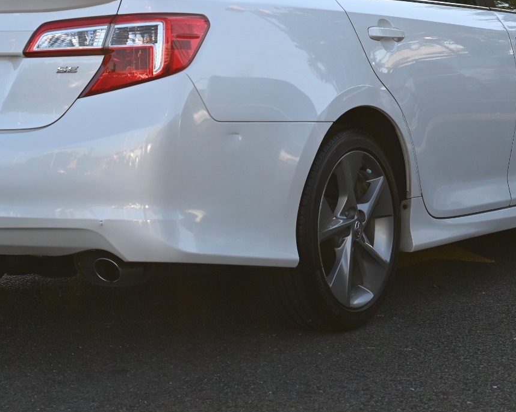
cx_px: 219
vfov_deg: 13.7
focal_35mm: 112
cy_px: 110
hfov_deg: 17.2
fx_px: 1710
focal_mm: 63
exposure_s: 1/250
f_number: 5.6
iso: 180
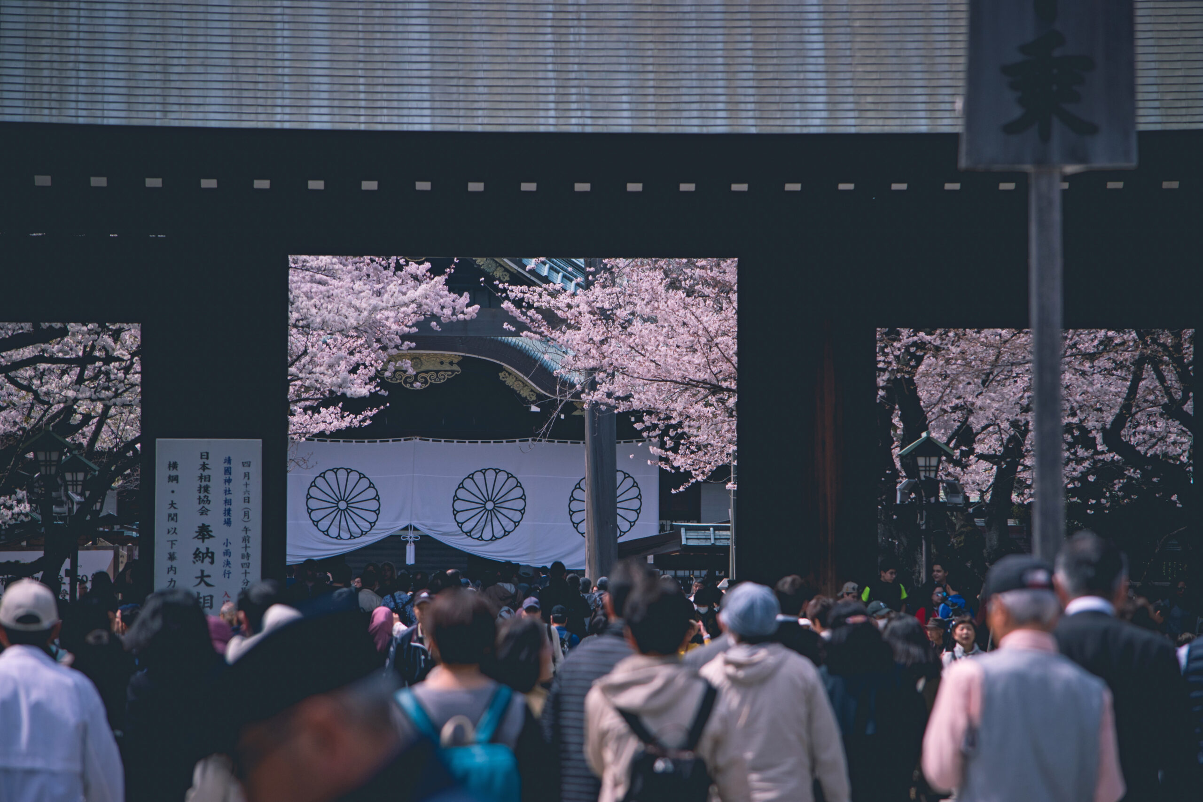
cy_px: 401
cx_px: 602
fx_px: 8270
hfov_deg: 8.3
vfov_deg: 5.6
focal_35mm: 248
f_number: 5
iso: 100
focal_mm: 165
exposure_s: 1/2000
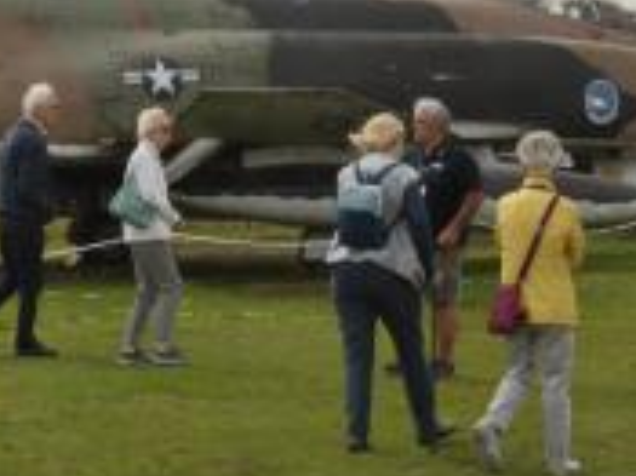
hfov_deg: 14.8
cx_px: 113
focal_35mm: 132
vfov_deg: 11.2
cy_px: 189
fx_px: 2424
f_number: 22
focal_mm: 32
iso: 200
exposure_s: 1/50
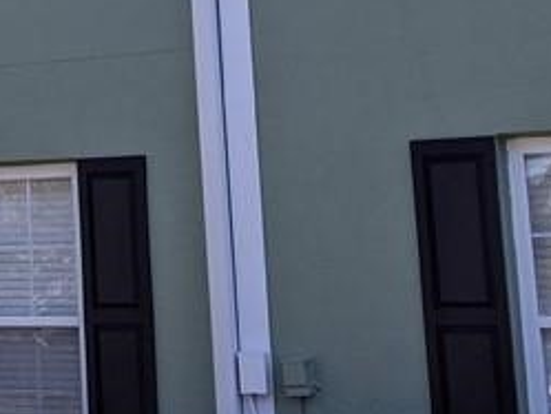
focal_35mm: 111
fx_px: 1768
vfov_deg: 13.1
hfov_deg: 16.7
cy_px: -62
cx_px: -179
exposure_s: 1/1675
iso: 47
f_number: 1.8
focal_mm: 4.44
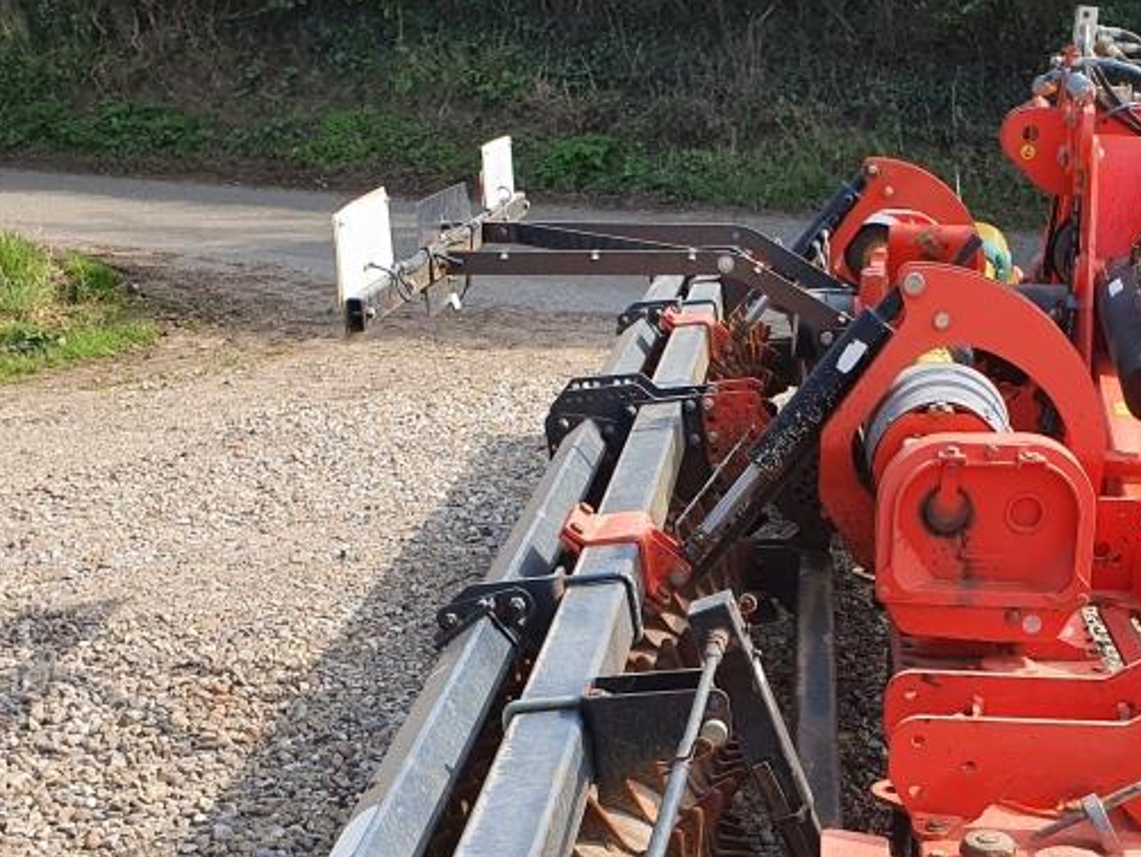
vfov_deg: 26.3
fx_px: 1748
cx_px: 875
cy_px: 830
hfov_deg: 35.2
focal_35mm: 53
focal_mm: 4.32
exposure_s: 1/726
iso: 50
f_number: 2.4
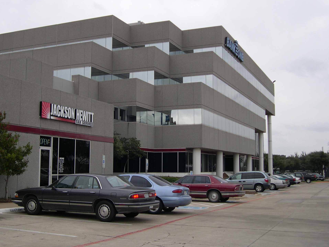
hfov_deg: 41.9
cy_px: 106
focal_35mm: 45
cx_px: 137
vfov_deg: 32.1
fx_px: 428
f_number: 2.8
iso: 100
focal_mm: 8
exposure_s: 1/130
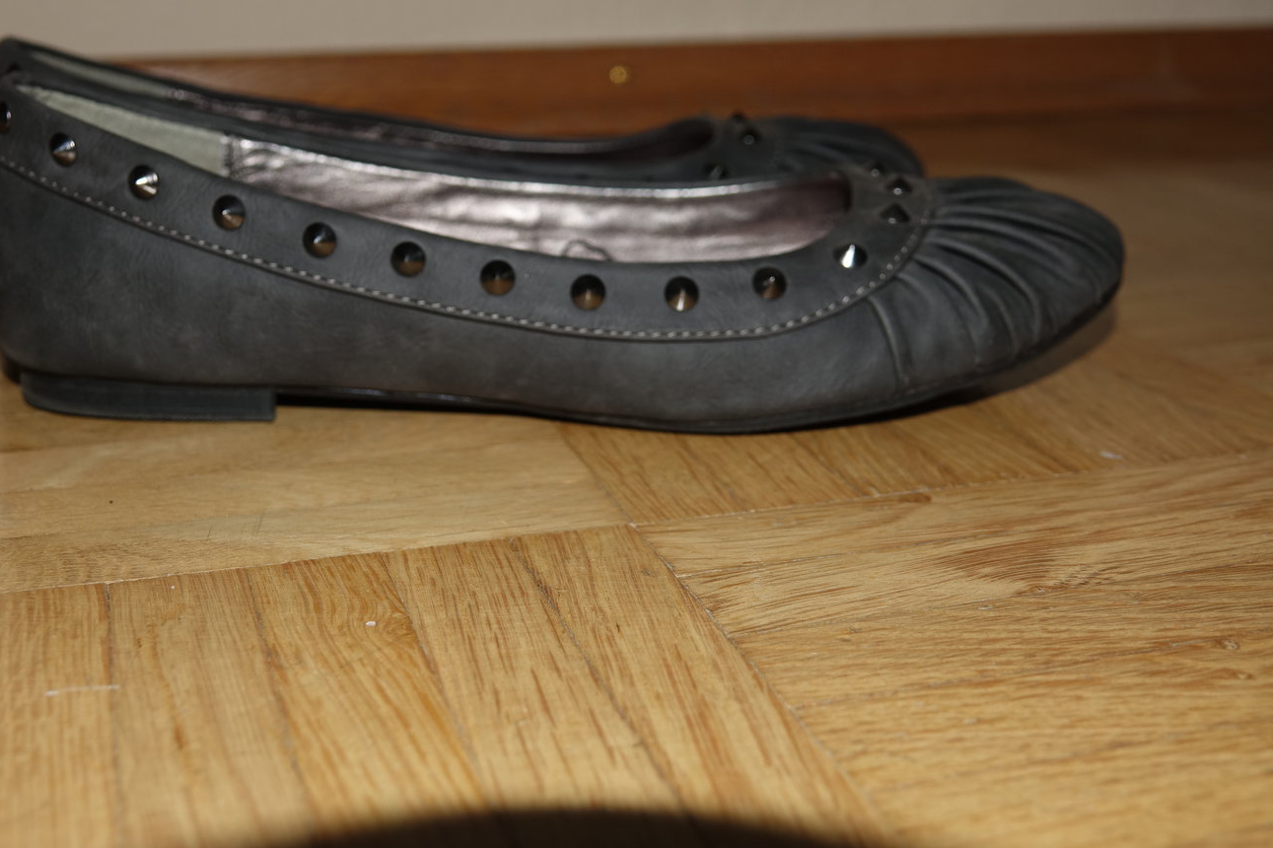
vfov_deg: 31.1
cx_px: 561
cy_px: 359
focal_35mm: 43
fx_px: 1520
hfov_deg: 45.4
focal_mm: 13.7
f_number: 3.2
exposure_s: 1/40
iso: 100
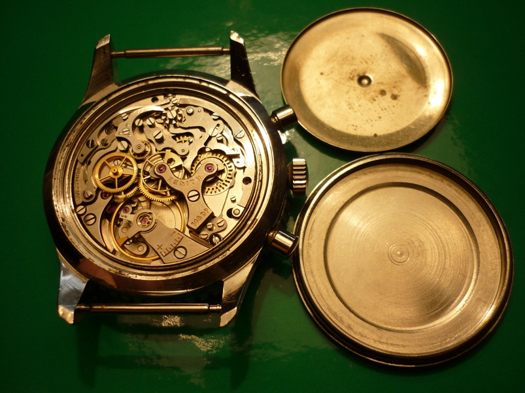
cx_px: 262
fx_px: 500
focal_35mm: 33
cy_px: 196
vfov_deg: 42.9
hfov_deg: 55.4
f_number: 2.8
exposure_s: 1/60
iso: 80
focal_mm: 5.5
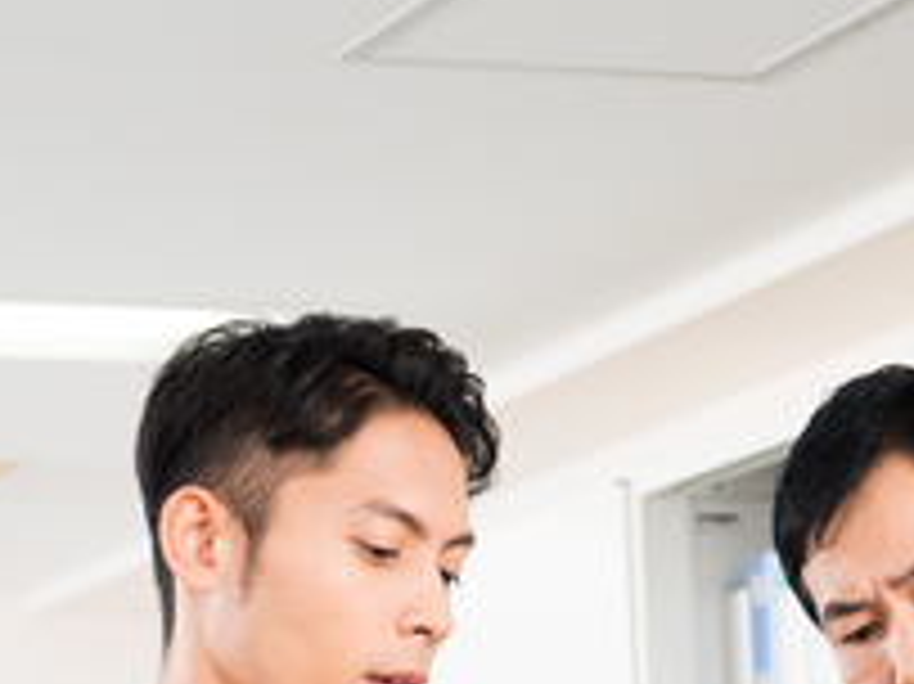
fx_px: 5594
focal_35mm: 212
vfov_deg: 7.0
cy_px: 814
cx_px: 414
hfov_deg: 9.3
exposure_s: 1/125
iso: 400
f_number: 5.6
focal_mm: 70
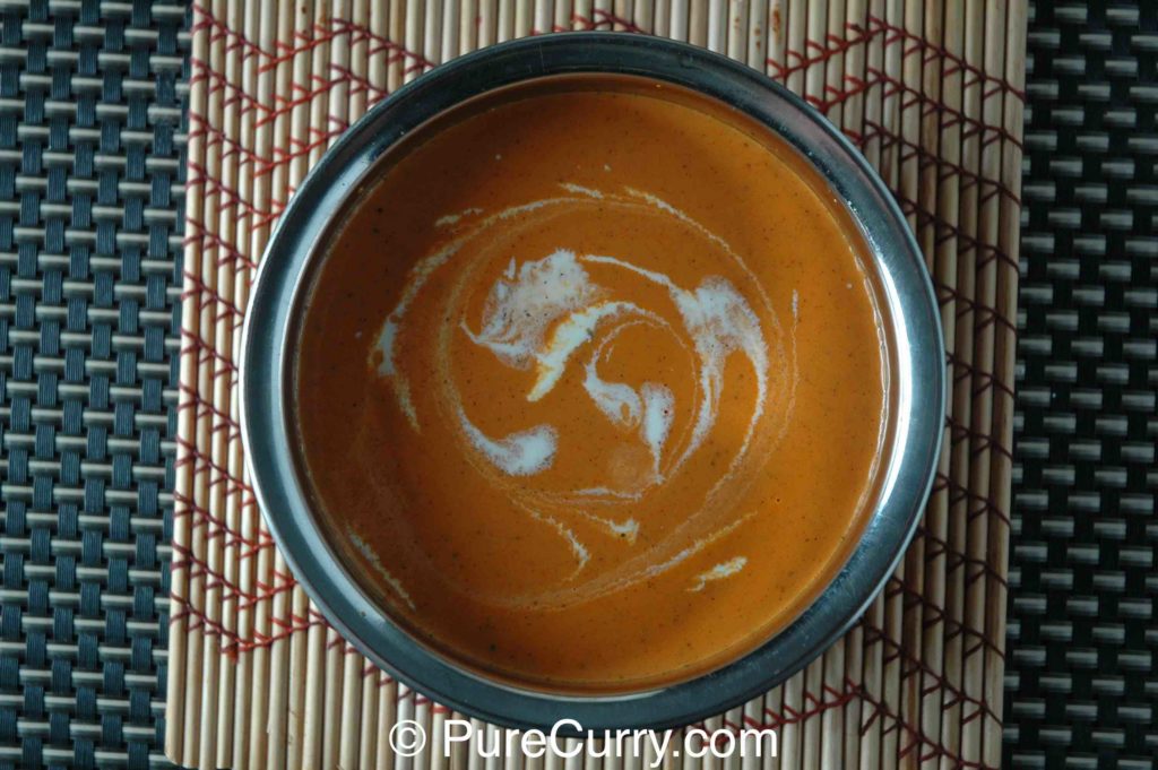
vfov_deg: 18.9
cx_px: 579
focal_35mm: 72
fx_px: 2314
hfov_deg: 28.1
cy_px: 385
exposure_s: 1/20
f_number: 5
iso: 400
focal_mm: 48
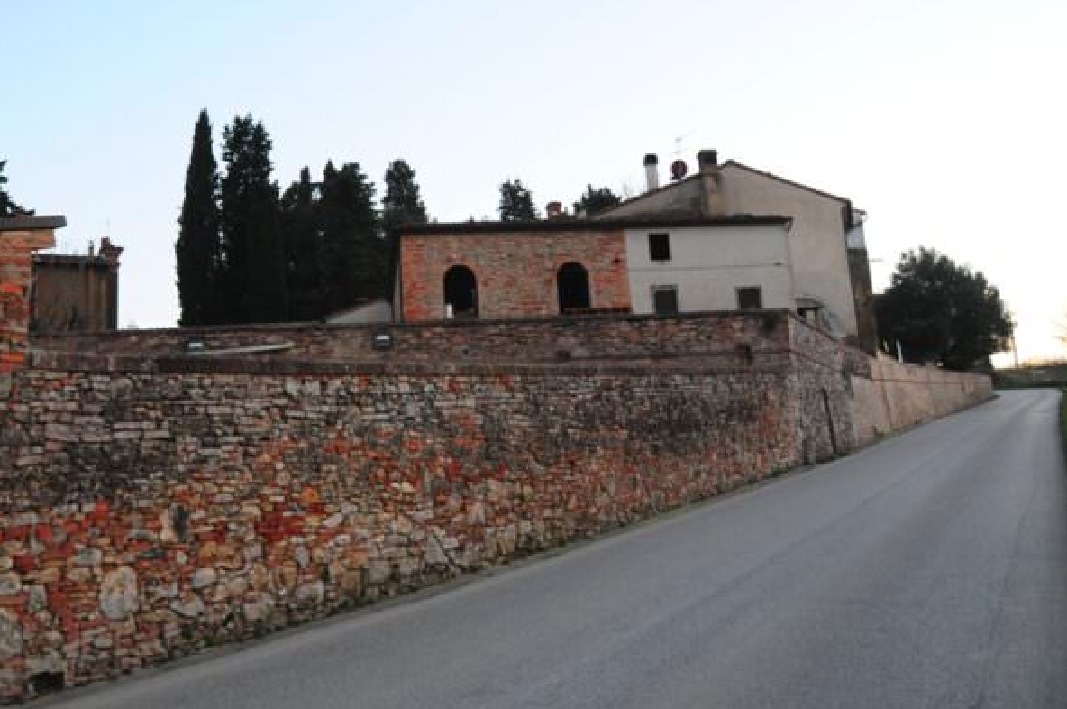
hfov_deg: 53.9
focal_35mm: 35
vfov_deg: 37.6
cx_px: 398
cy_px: 278
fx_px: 1036
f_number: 5
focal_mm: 18
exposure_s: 1/80
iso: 800
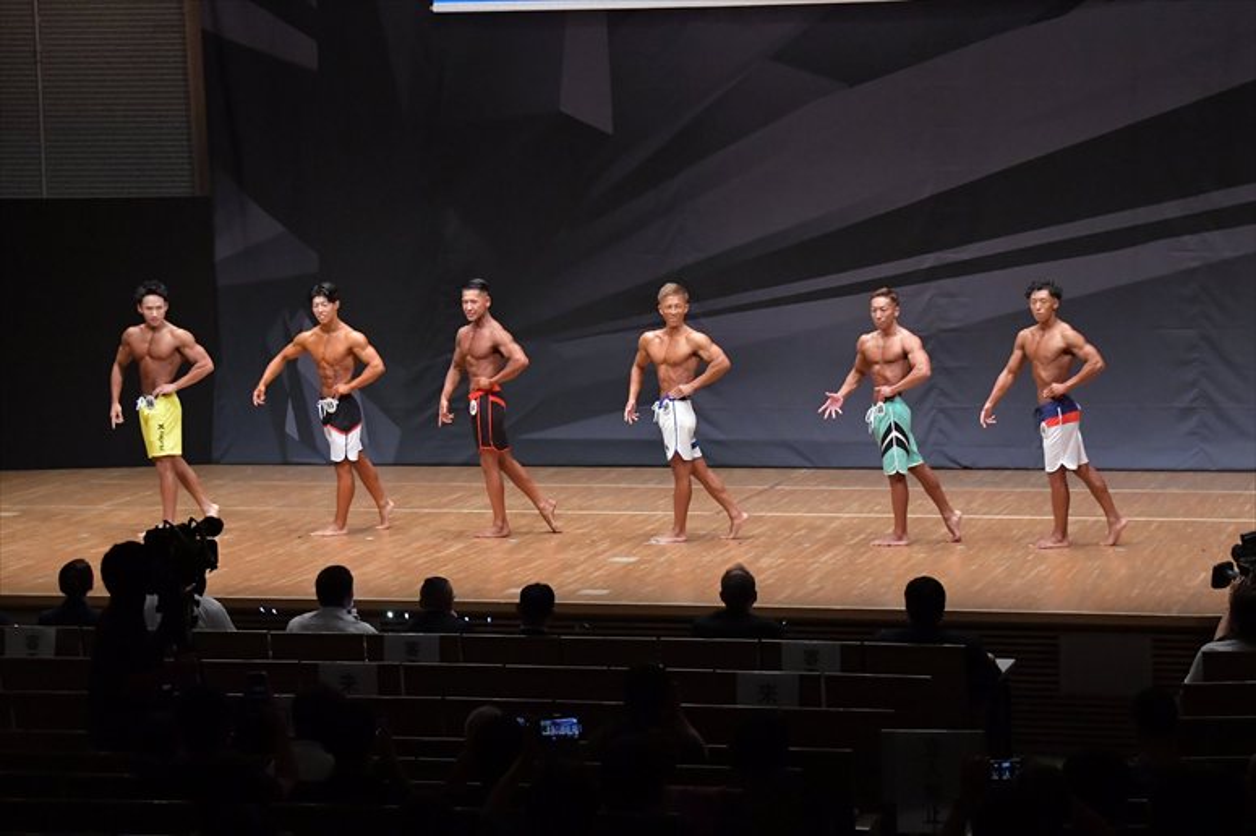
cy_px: 418
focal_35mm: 97
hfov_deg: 21.0
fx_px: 3383
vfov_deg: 14.1
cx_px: 628
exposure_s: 1/400
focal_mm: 65
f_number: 5.6
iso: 6400
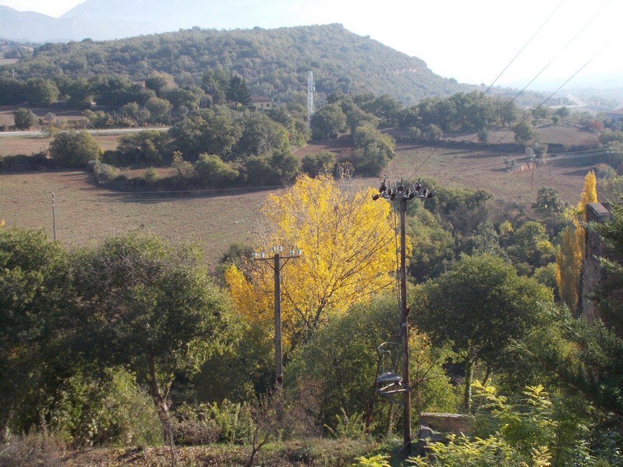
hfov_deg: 33.2
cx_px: 312
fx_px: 1044
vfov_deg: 25.2
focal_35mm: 58
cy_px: 234
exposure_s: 1/200
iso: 80
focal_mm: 10.3
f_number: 4.9
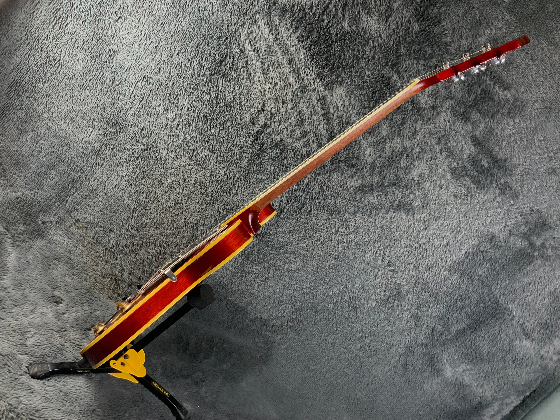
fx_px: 469
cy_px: 210
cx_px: 280
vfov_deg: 48.2
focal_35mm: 29
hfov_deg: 61.7
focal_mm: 3
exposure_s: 1/50
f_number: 1.8
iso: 80
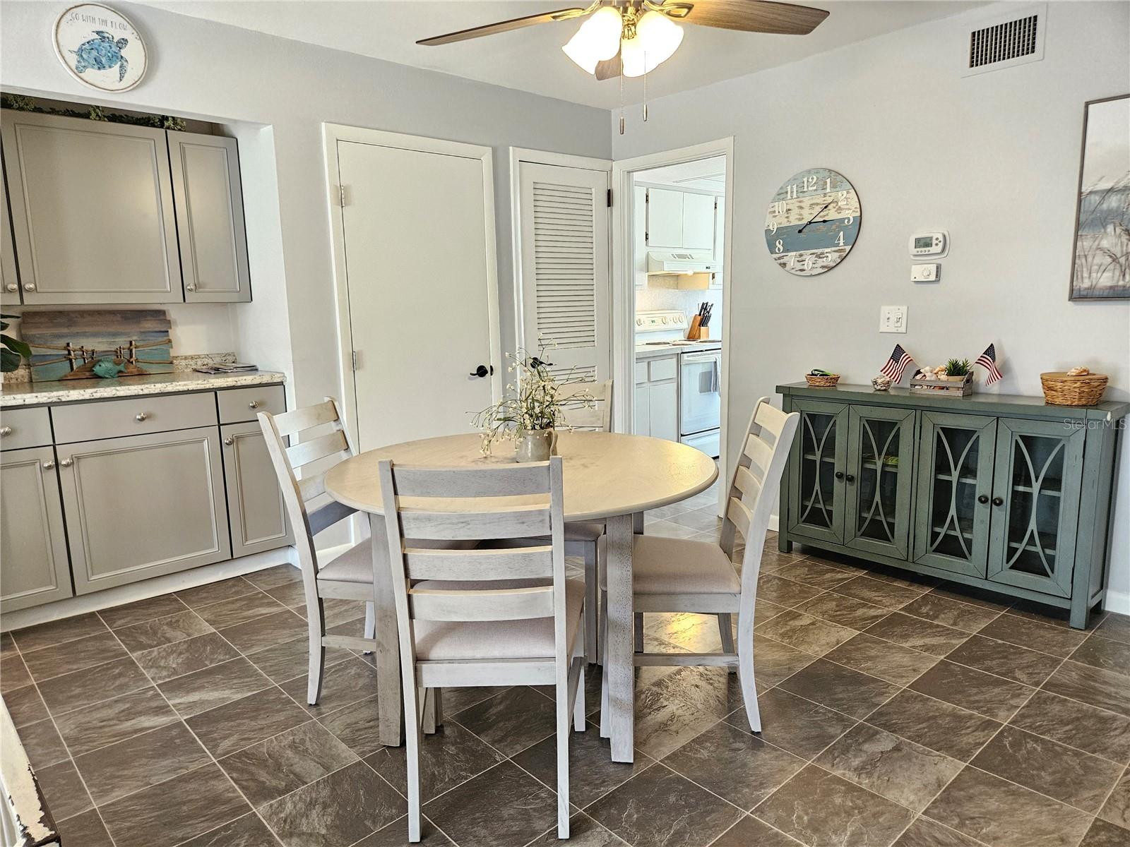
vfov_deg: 58.9
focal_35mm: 23
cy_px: 424
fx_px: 751
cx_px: 565
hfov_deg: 73.9
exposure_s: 1/120
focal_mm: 5.4
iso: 500
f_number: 1.8
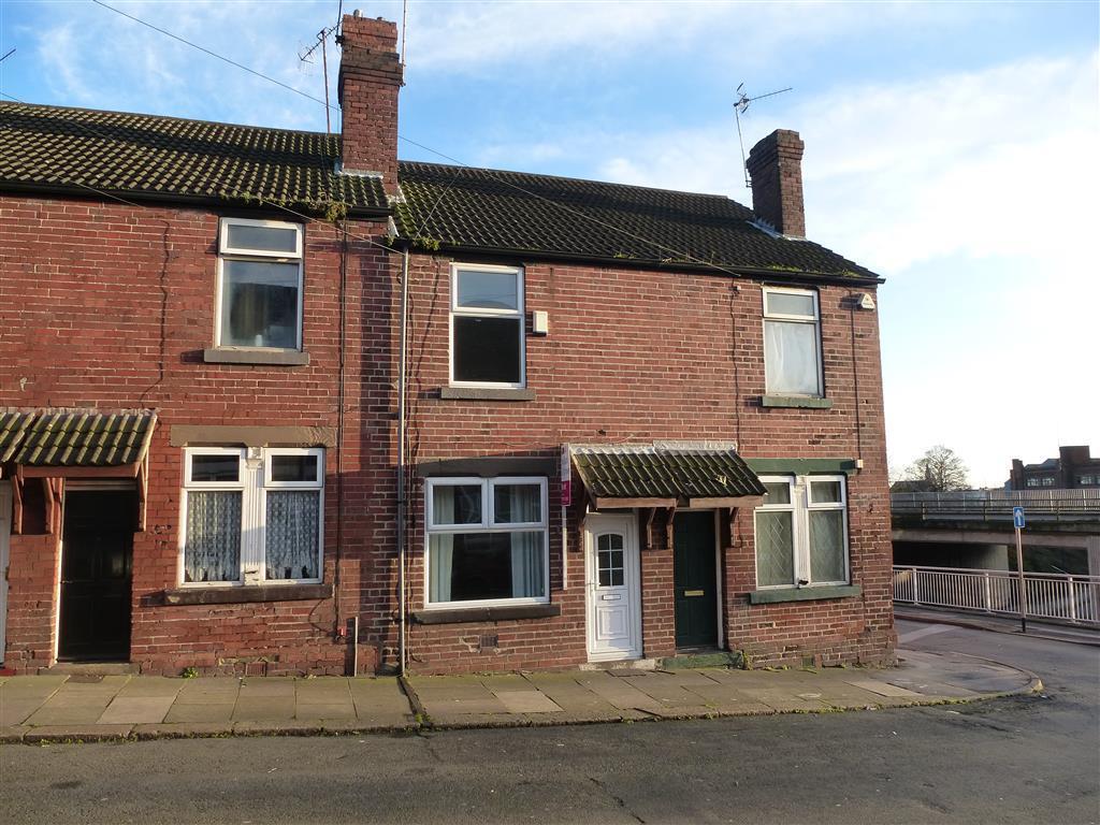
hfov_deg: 71.6
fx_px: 763
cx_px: 550
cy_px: 412
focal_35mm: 24
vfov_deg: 56.8
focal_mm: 4.3
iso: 160
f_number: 4
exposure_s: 1/160
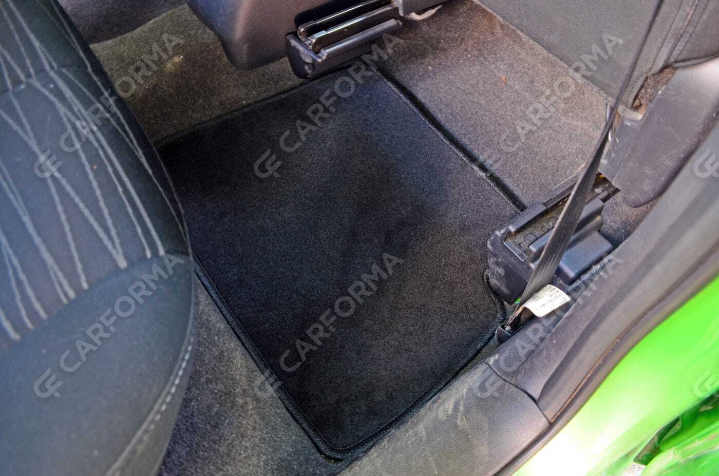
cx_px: 360
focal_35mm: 27
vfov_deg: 47.7
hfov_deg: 67.5
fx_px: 538
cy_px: 238
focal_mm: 18
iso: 800
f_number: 5.6
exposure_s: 1/8
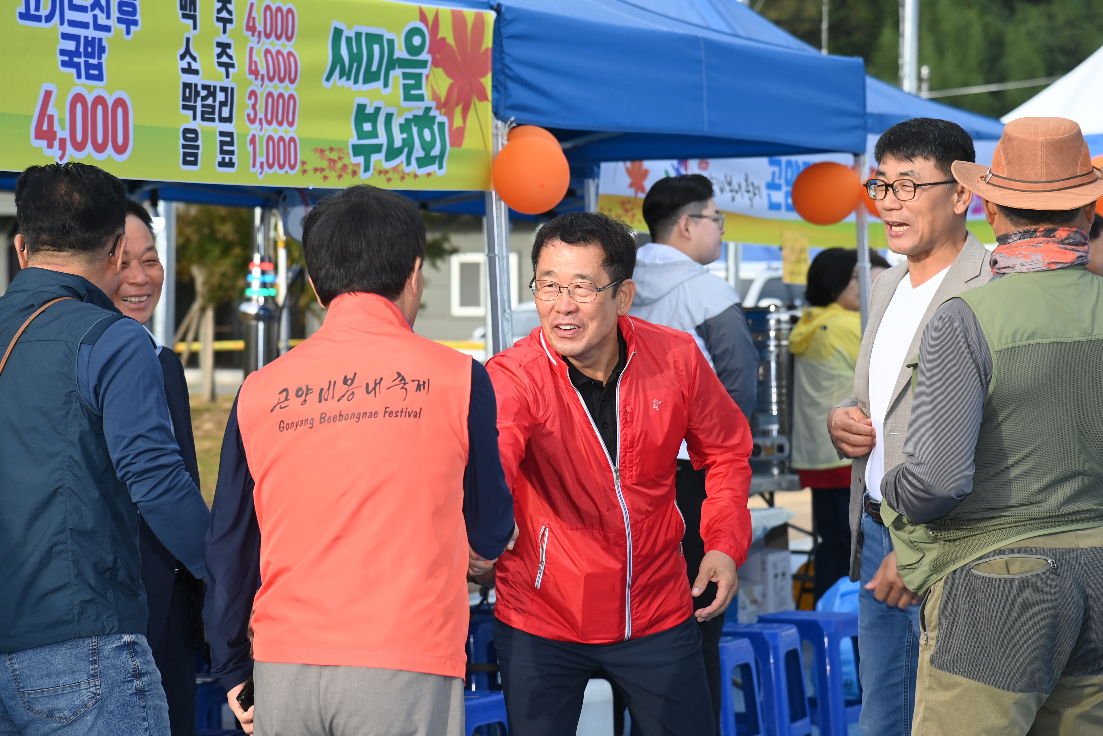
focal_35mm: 120
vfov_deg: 11.4
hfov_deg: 17.1
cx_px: 552
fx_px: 3676
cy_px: 368
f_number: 7.1
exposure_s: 1/400
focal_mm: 120
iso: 400
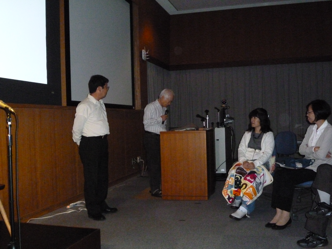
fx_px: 393
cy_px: 124
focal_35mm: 41
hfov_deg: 45.8
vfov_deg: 35.1
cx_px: 166
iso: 1000
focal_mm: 7.2
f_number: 3.6
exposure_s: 1/30
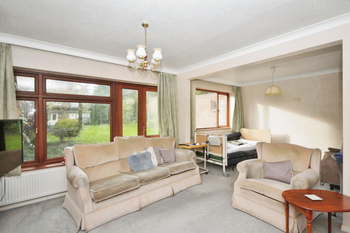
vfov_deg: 67.3
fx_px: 175
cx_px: 175
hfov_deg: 90.0
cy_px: 116
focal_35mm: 18
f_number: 5
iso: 200
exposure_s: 1/60
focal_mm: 12
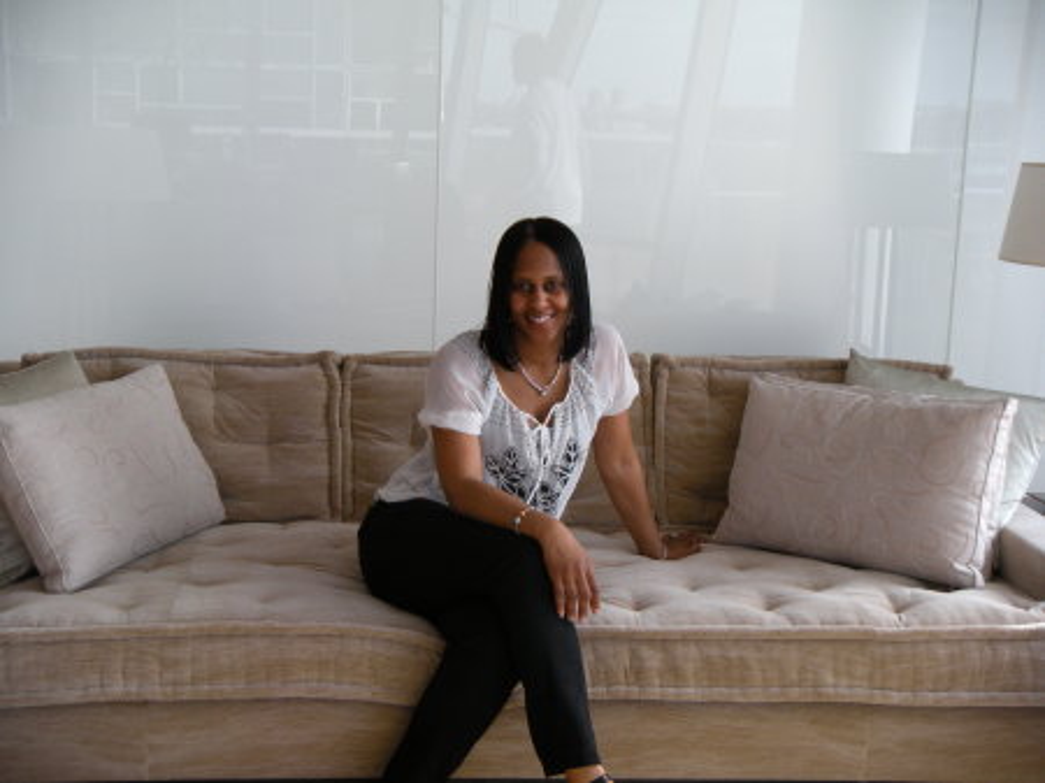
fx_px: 1659
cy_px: 392
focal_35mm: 55
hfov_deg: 35.0
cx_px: 522
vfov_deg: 26.5
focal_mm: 9.2
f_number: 4.2
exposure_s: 1/59.8
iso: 94
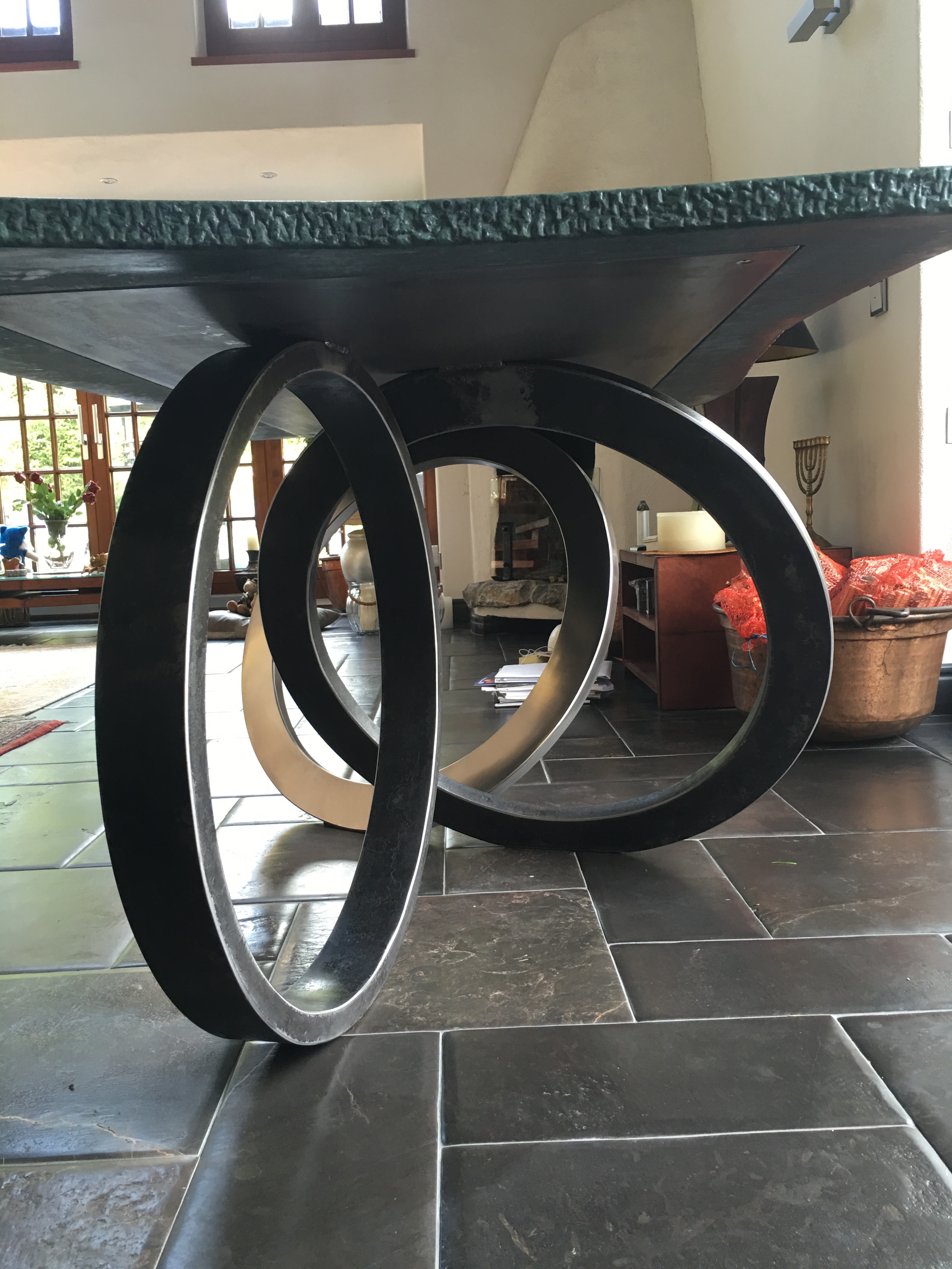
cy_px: 634
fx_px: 1063
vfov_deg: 61.7
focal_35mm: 29
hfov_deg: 48.2
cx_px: 476
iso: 50
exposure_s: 1/17
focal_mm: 4.15
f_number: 2.2
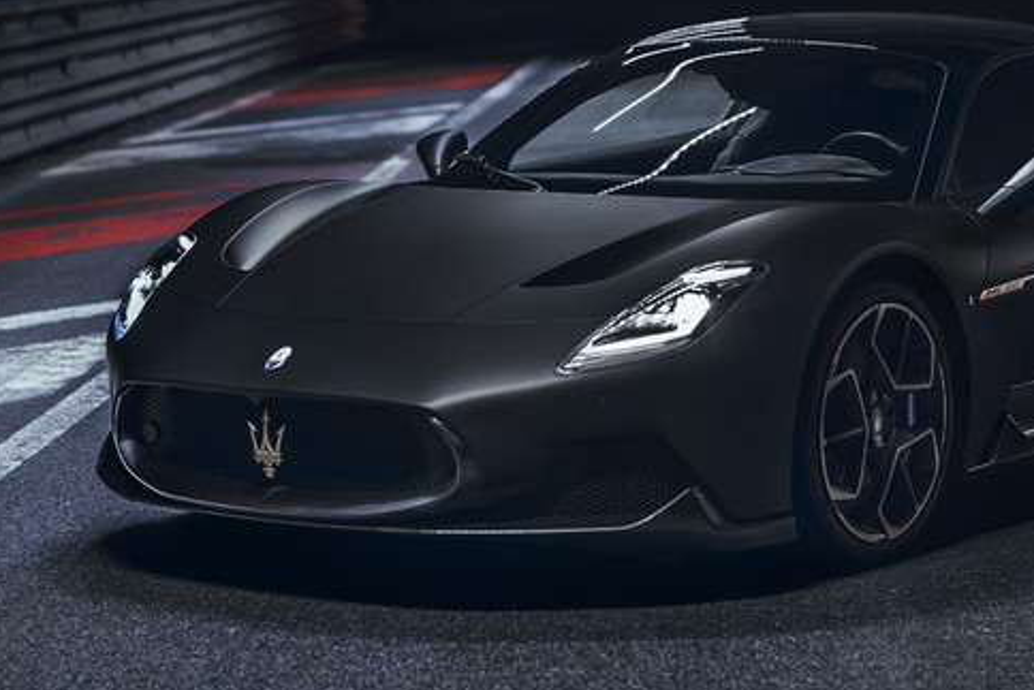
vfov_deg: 11.0
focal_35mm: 124
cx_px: 827
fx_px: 3562
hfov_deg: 16.4
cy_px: 56
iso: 400
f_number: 1.4
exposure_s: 1/100
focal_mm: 50
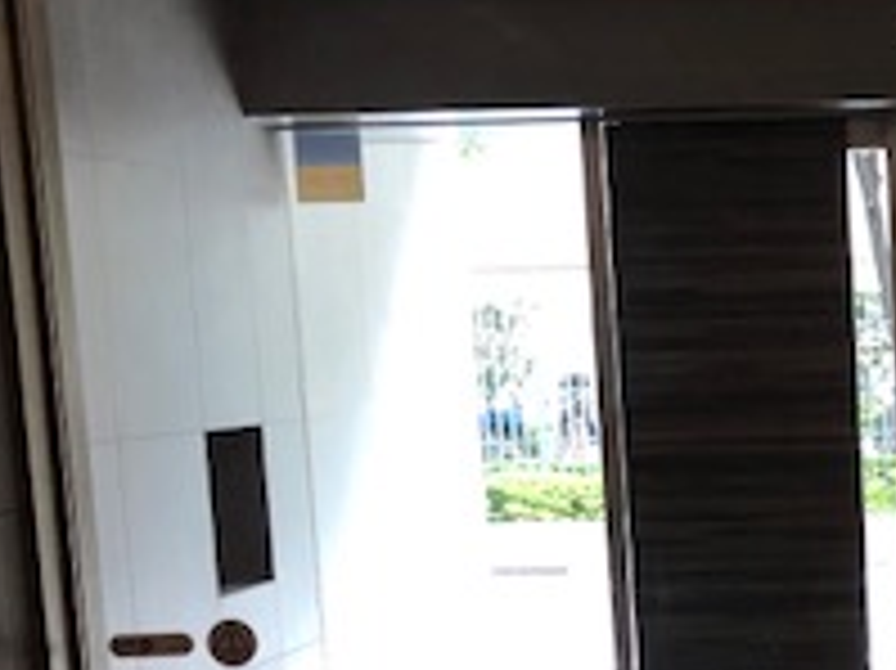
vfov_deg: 15.9
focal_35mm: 90
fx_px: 2328
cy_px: 742
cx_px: 1108
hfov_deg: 20.2
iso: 40
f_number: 1.8
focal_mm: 3.99
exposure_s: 1/17
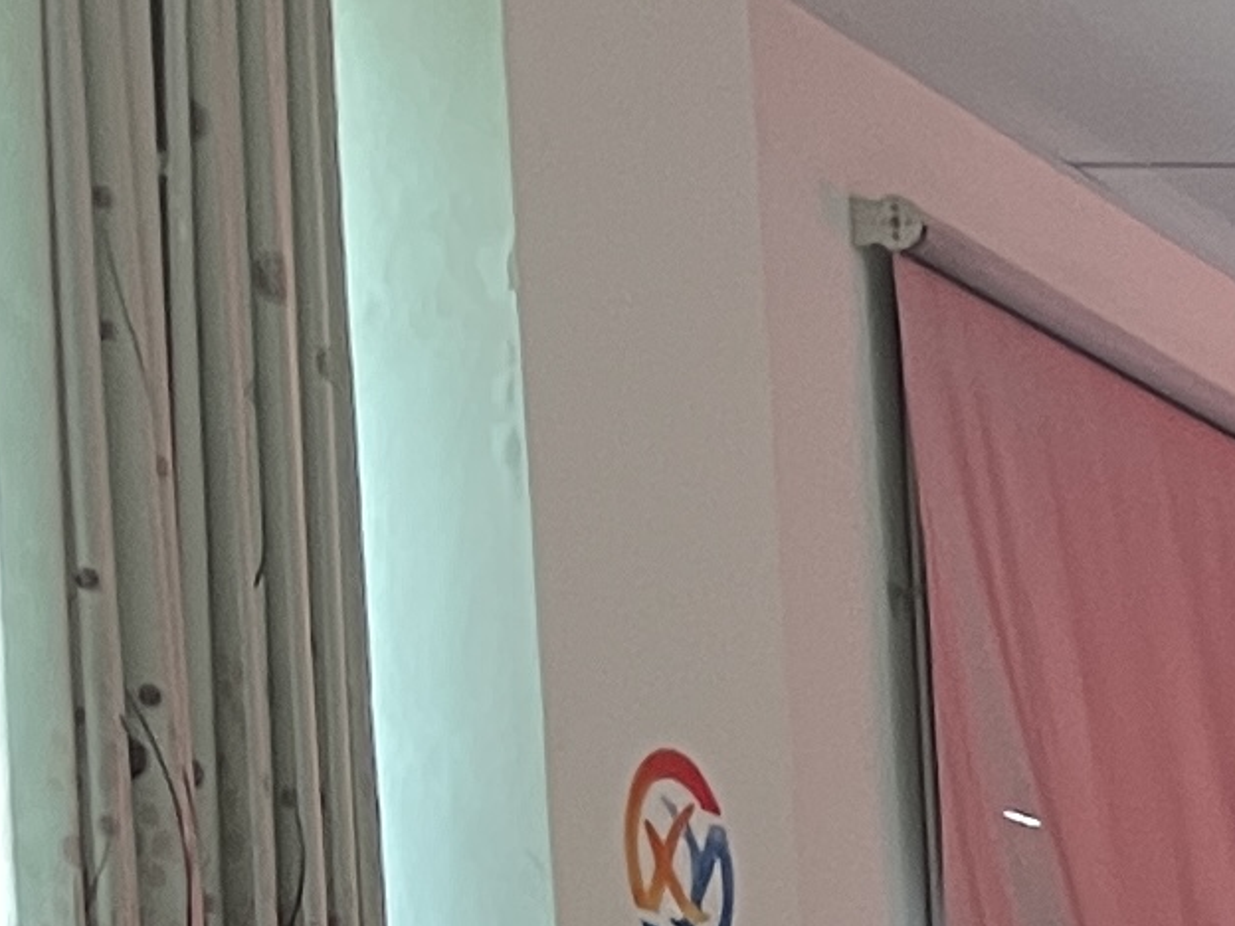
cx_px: 3236
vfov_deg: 7.7
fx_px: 5994
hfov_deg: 9.9
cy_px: 2794
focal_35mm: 168
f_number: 1.6
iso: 200
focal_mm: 4.2
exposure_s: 1/60
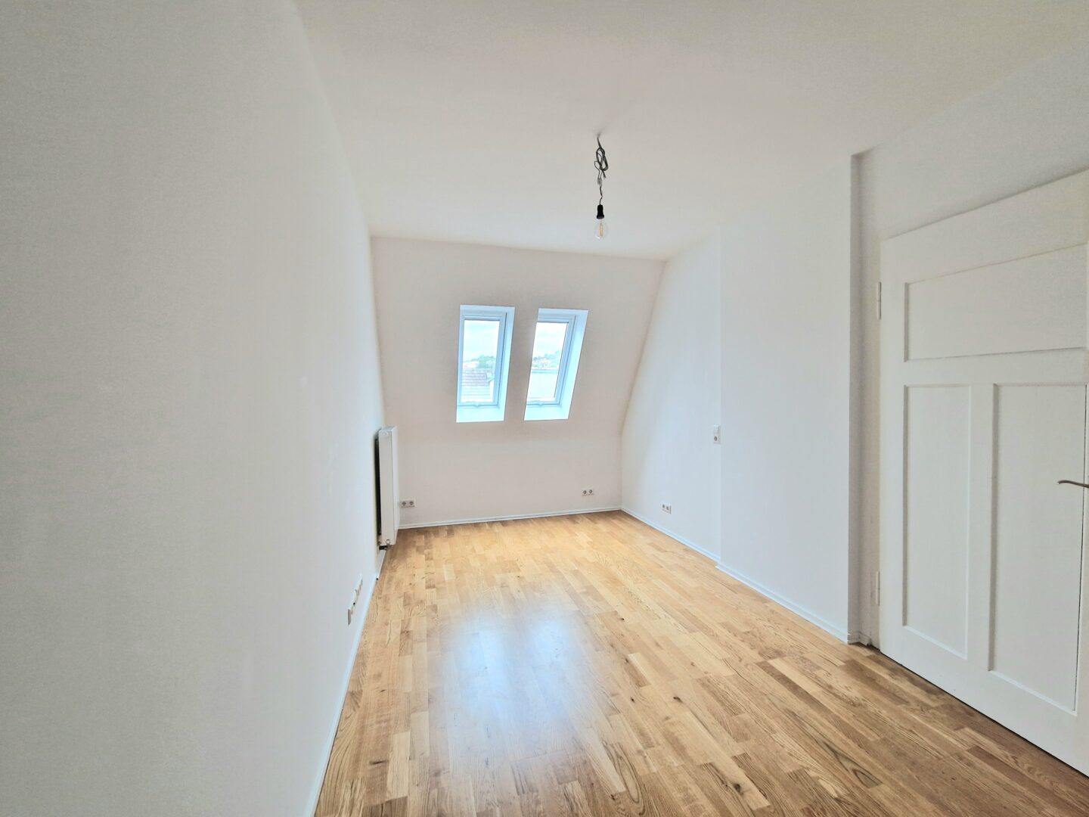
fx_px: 409
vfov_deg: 89.9
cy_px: 408
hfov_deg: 106.2
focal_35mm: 13
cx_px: 544
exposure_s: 1/50
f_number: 2.2
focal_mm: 2.2
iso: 100
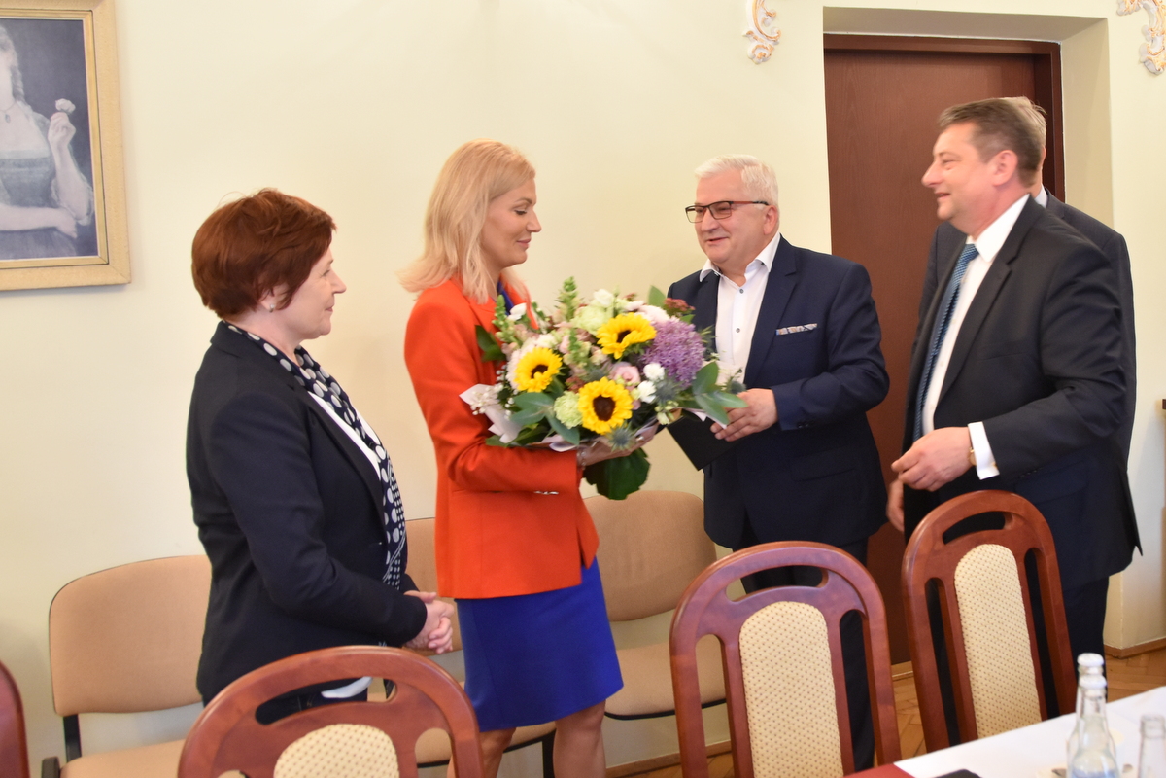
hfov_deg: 67.4
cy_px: 389
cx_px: 583
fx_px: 874
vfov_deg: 47.9
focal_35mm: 27
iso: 1000
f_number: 3.5
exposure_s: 1/30
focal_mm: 18
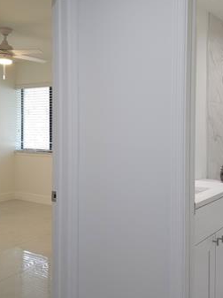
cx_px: 115
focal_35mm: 41
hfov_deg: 35.1
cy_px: 133
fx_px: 353
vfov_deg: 45.7
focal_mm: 6.3
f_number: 1.7
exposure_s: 1/60
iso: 125
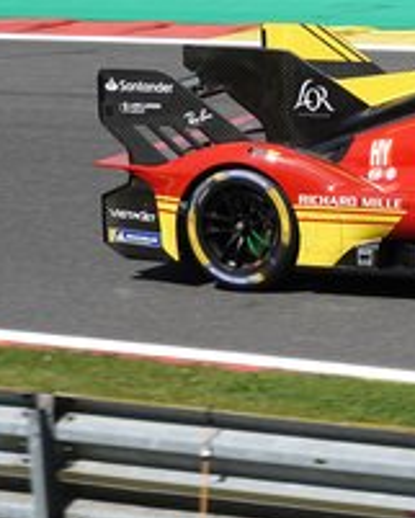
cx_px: 549
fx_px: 6198
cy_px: 237
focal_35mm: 404
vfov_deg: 4.8
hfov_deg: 3.8
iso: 100
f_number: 4.5
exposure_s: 1/800
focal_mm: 70.27
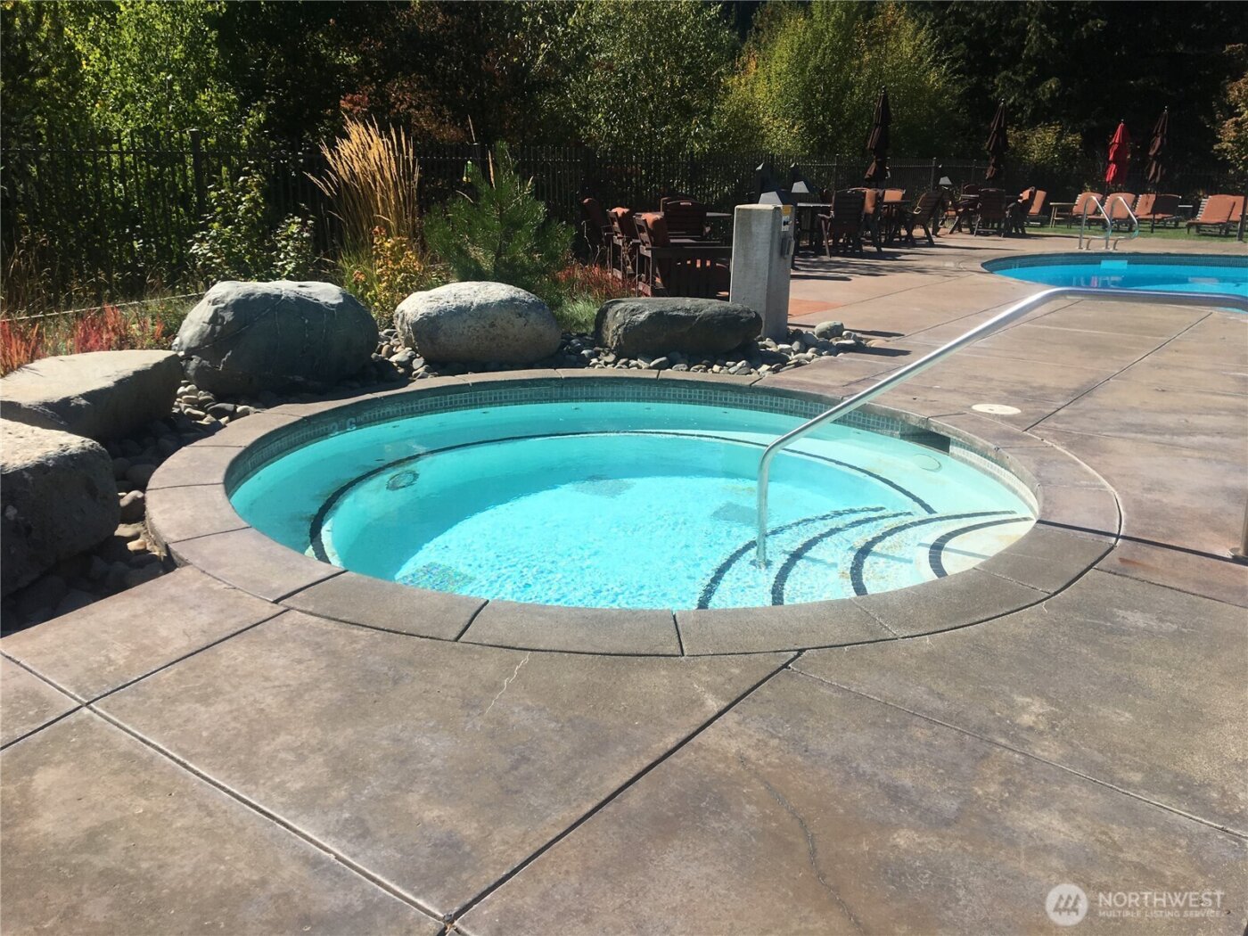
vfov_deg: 48.2
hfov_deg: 61.7
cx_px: 624
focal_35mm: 29
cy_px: 468
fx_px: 1046
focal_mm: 4.15
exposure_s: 1/2331
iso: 25
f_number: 2.2
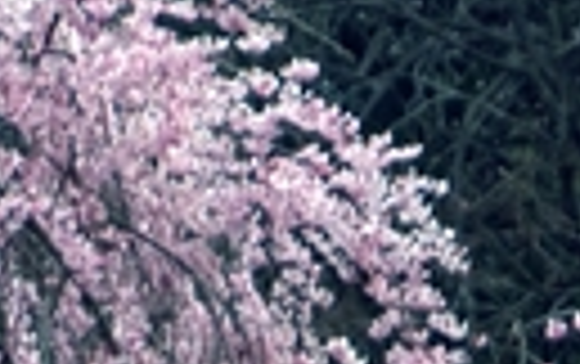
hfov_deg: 2.0
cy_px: 939
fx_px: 16476
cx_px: -499
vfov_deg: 1.3
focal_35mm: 1041
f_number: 5.6
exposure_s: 1/1000
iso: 400
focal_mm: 110
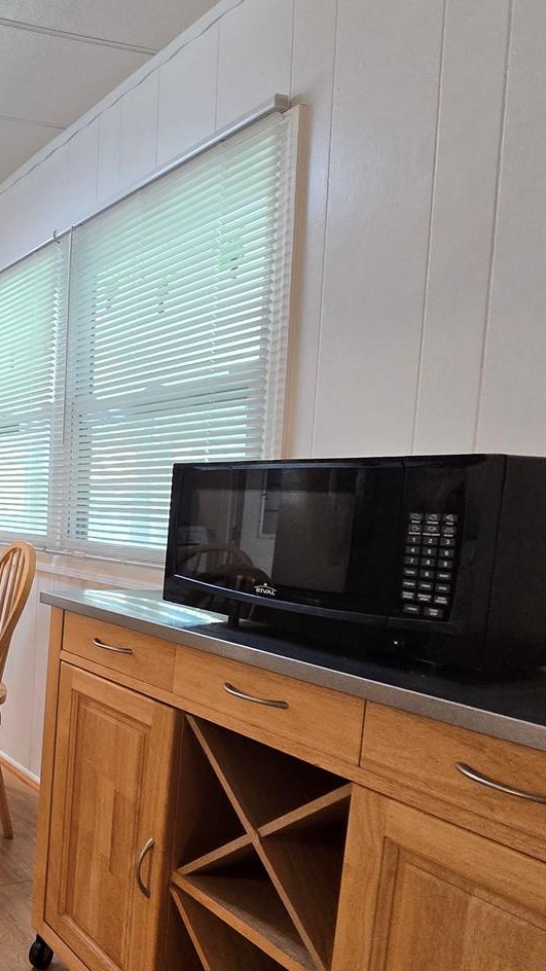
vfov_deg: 76.0
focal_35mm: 24
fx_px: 618
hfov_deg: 33.9
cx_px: -169
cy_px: 541
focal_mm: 2.2
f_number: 2.2
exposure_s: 1/60
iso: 400
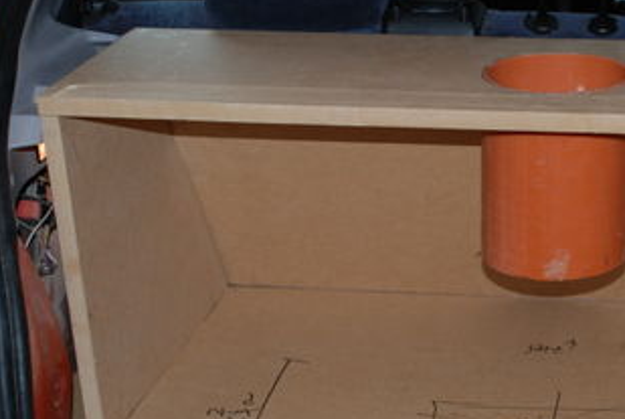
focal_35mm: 87
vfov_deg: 15.8
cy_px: 245
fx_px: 1513
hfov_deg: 23.0
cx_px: 498
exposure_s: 1/60
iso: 200
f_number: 4
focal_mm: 28
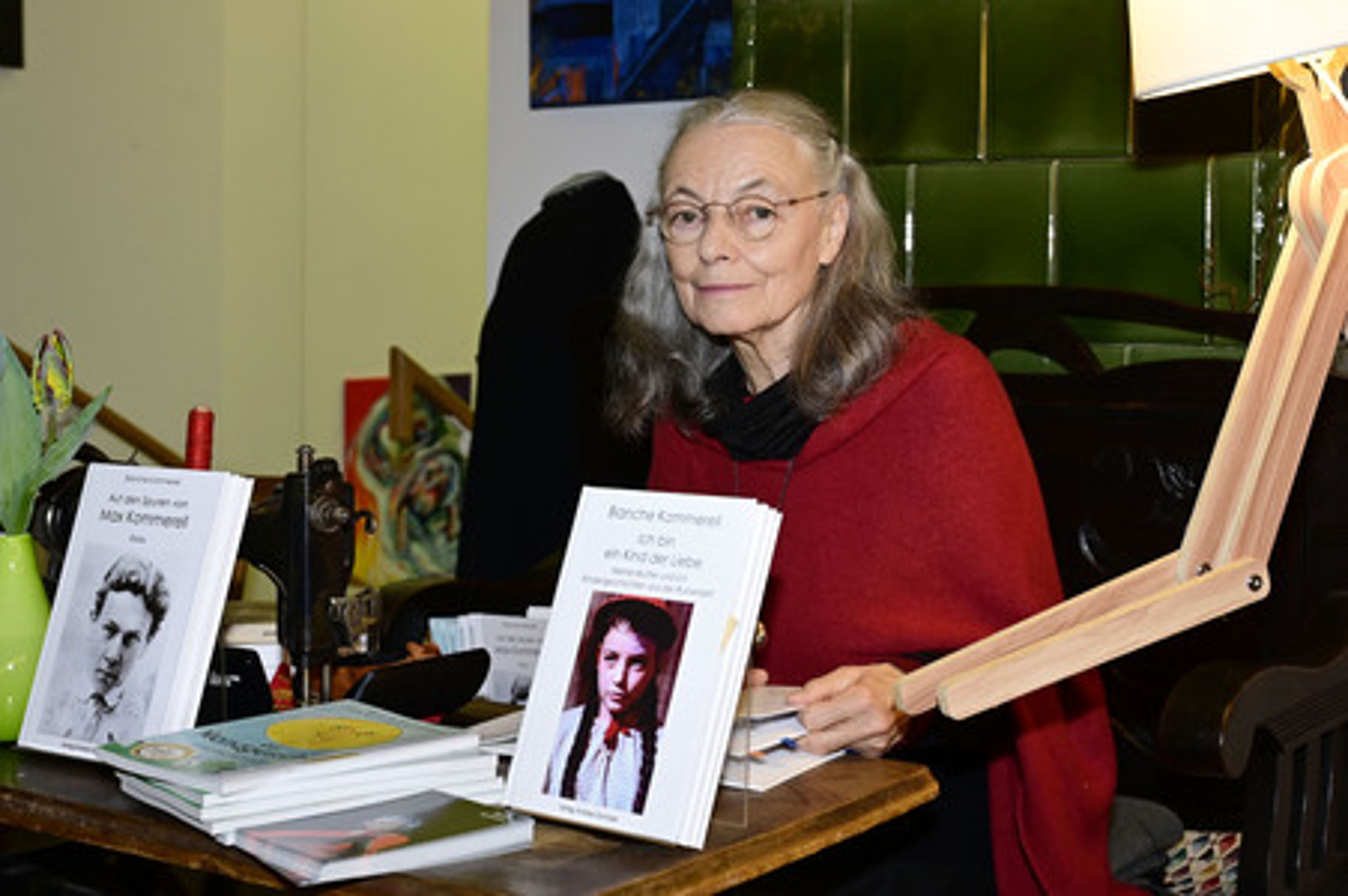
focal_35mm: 39
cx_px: 674
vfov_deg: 34.2
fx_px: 1459
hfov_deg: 49.6
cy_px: 448
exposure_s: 1/200
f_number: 5.6
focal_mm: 39
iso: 1000
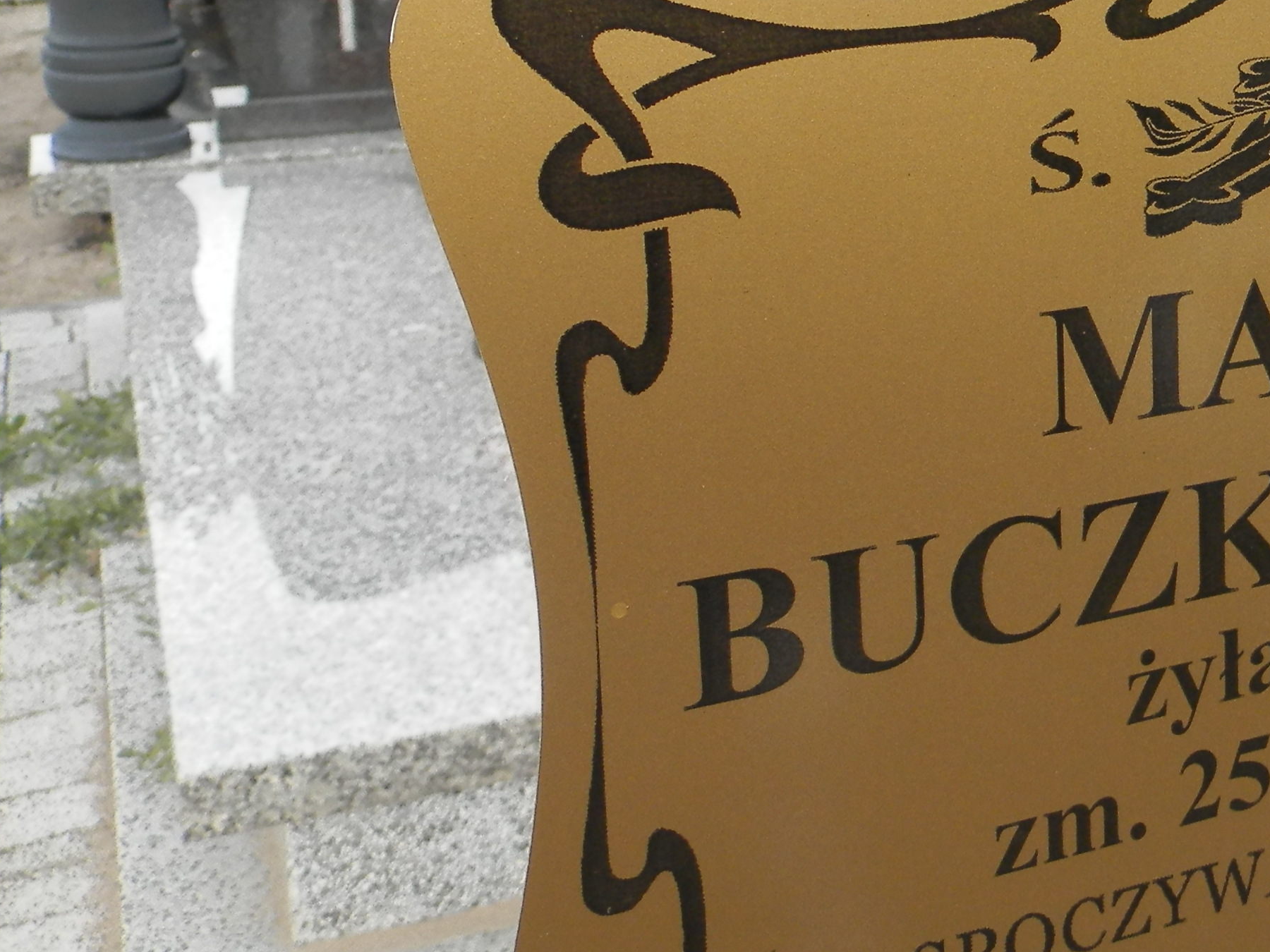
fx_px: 2348
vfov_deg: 22.6
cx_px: 1322
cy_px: 163
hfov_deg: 28.1
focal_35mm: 64
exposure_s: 1/160
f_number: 3.1
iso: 80
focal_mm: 4.5
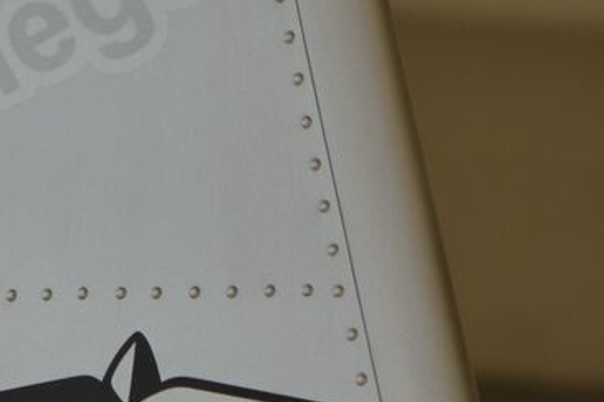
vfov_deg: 1.1
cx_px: -30
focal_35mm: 1263
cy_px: 65
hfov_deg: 1.6
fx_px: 21180
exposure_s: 1/160
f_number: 5.6
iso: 100
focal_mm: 240
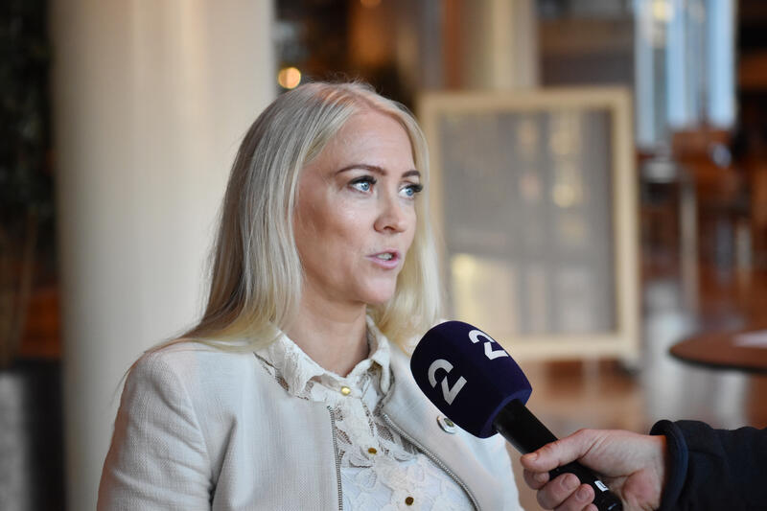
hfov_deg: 19.5
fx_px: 2236
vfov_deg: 13.0
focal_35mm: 105
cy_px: 256
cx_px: 384
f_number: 2.8
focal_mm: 70
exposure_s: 1/640
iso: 1600
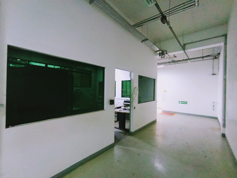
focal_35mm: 16
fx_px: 110
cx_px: 118
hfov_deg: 94.5
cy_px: 89
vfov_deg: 78.1
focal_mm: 1.65
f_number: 2.2
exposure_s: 1/24
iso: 715
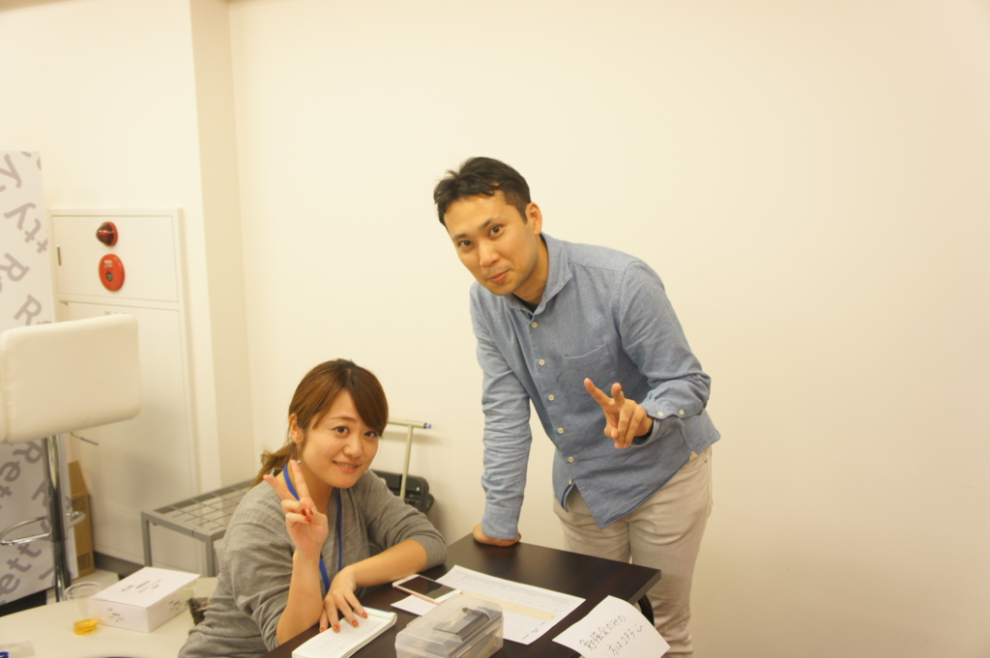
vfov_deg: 38.3
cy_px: 329
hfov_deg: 55.1
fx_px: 948
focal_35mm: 34
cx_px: 495
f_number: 4
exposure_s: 1/40
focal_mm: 23
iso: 400
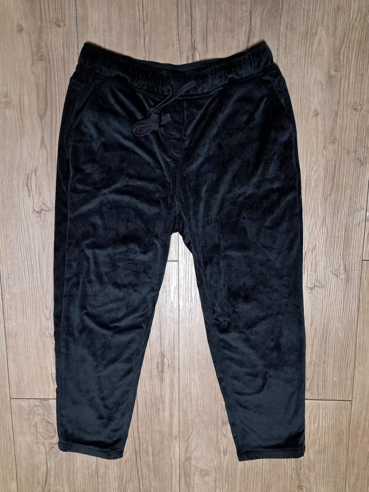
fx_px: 384
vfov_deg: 65.3
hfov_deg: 51.4
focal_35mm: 27
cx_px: 184
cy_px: 246
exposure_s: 1/30
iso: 640
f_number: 1.8
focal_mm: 4
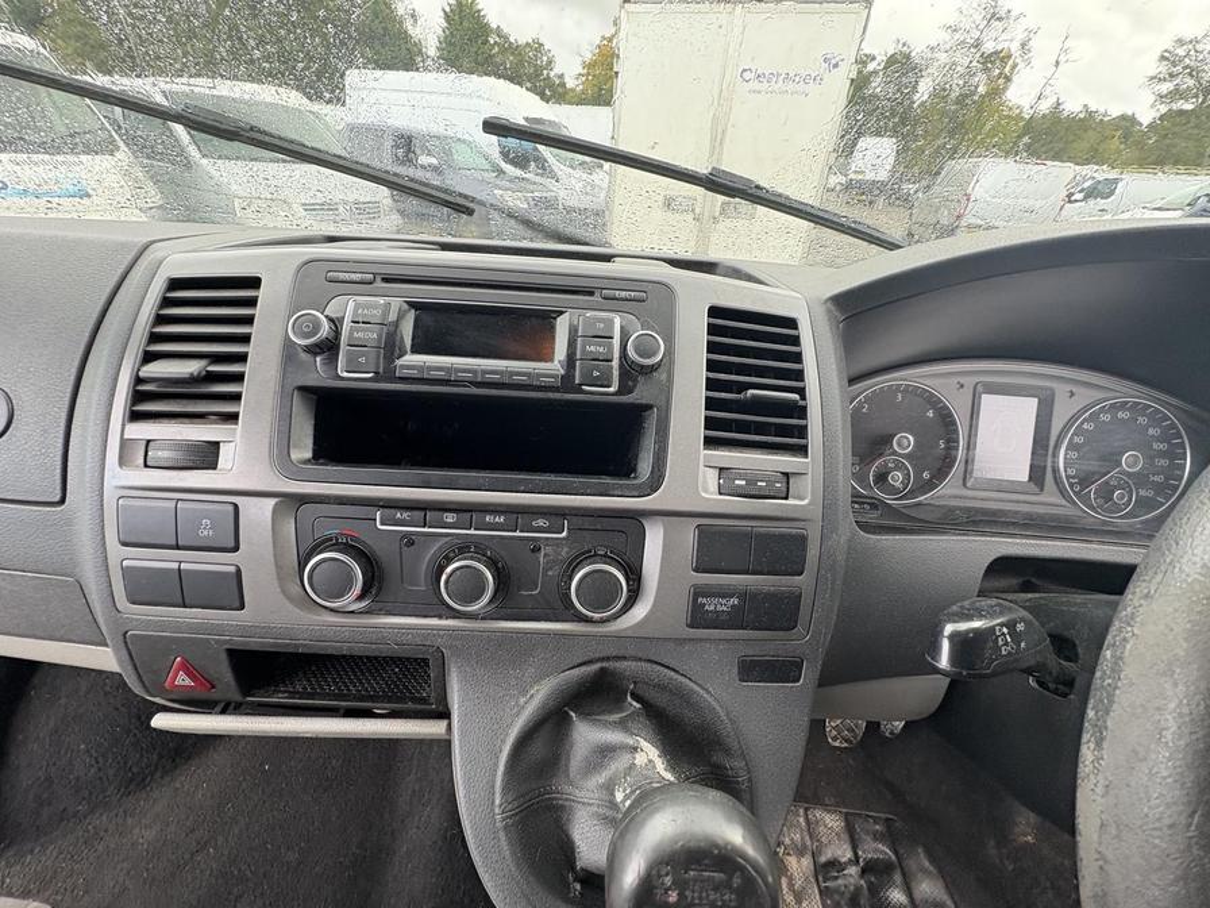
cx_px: 605
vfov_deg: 85.7
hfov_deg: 102.1
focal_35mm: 14
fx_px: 489
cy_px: 454
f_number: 2.2
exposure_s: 1/69
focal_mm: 2.22
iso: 200
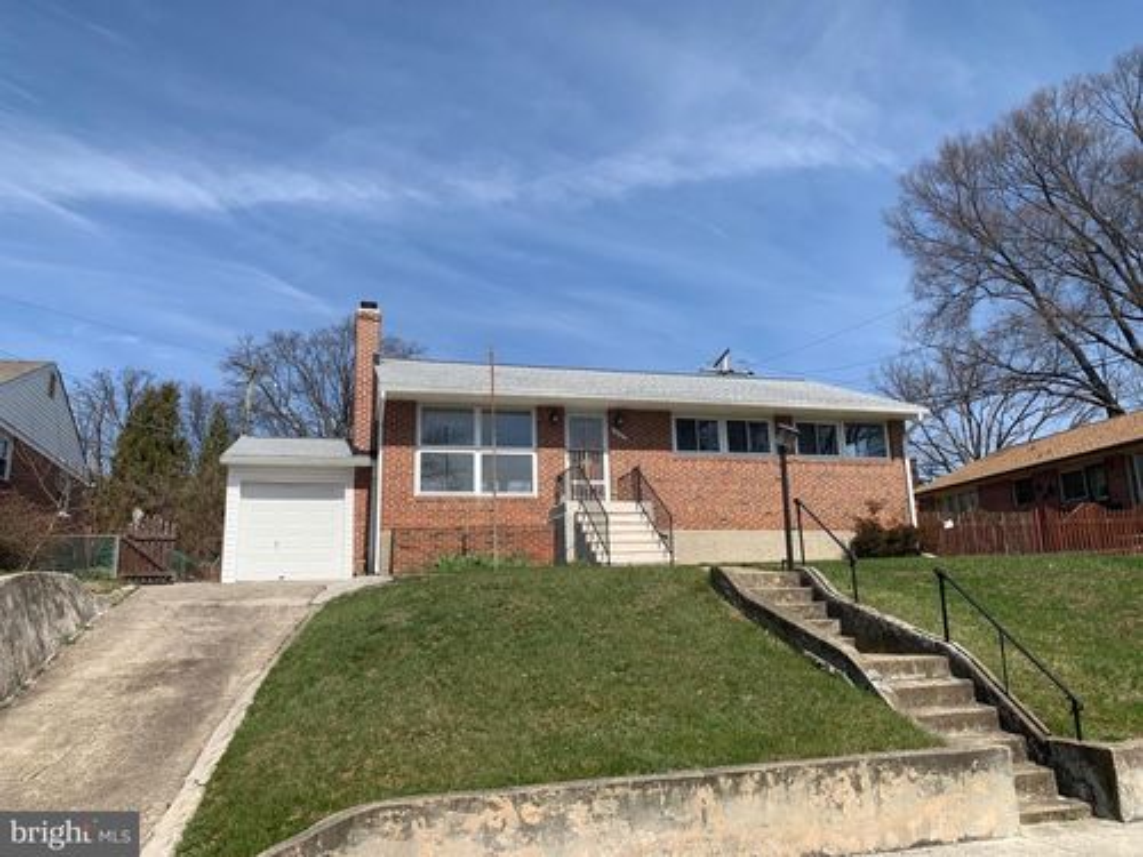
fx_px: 859
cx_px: 572
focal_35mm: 26
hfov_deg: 67.3
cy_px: 428
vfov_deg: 53.1
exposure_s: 1/2994
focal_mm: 4.25
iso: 25
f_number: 1.8
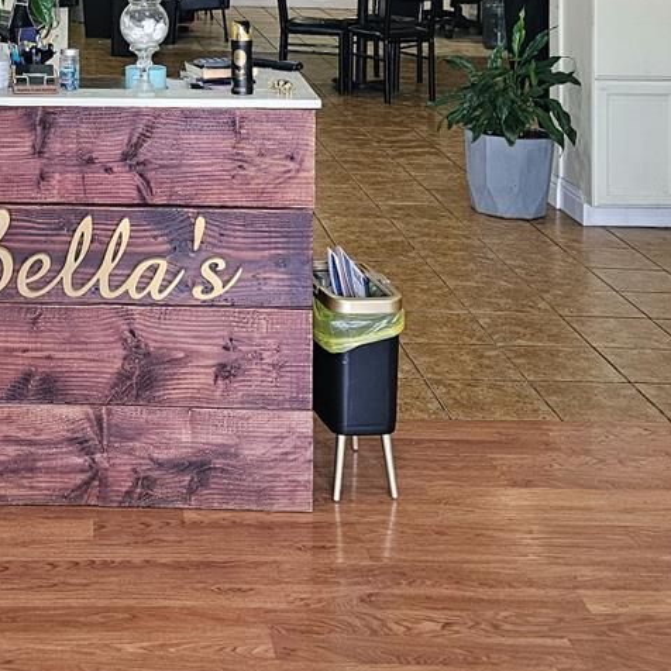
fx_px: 1404
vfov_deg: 24.0
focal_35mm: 64
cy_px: -168
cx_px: 113
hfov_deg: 26.3
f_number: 1.7
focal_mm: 6.3
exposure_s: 1/120
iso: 320
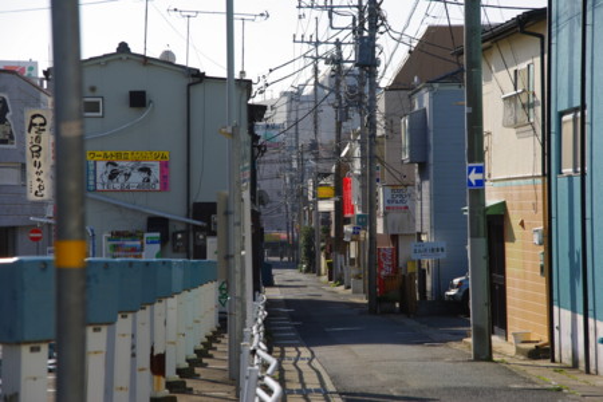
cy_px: 201
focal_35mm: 139
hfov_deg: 14.8
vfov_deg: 9.9
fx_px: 2328
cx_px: 302
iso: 100
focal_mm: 93
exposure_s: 1/350
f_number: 8
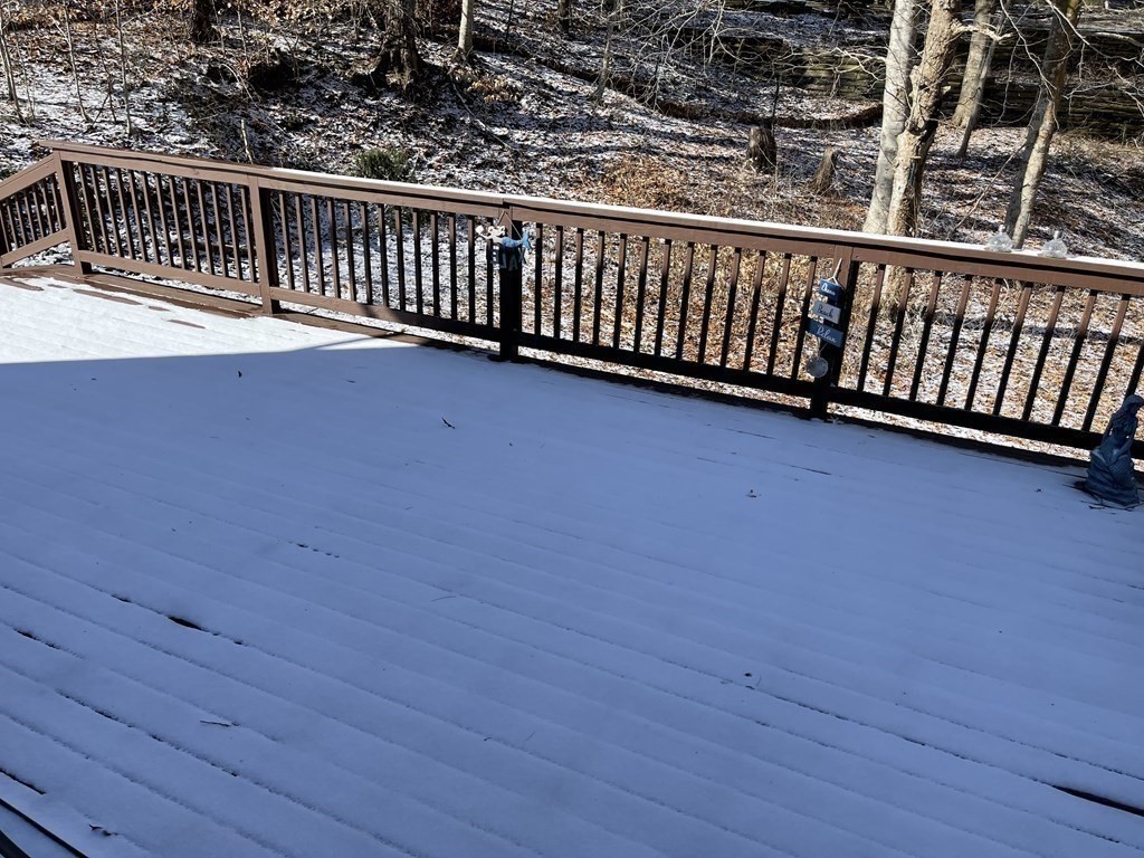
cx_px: 572
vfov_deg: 53.1
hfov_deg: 67.3
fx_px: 859
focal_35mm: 26
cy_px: 429
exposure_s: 1/1667
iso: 32
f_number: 1.6
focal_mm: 5.1
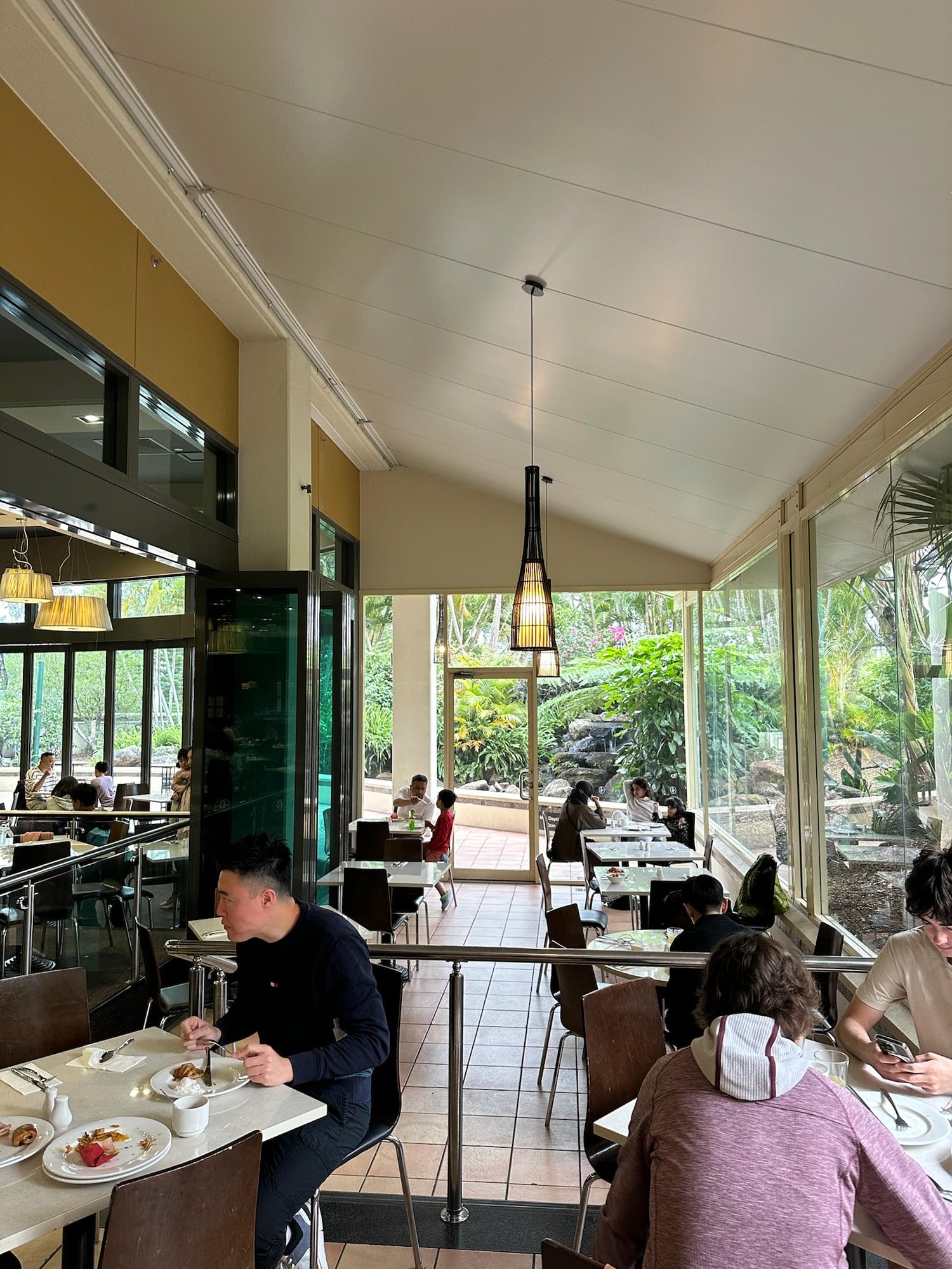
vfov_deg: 71.6
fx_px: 880
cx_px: 476
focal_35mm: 24
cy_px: 634
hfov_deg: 56.8
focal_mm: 6.86
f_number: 1.78
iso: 160
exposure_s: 1/50
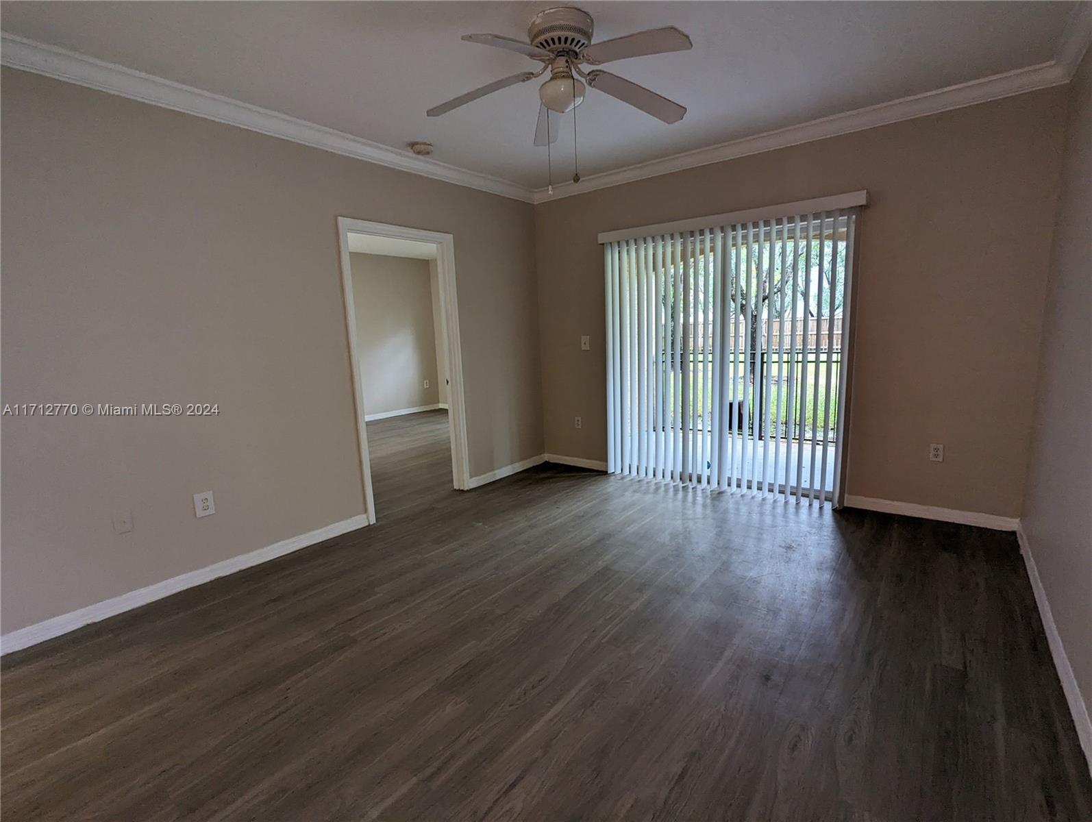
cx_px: 546
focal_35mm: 16
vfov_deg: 78.2
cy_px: 411
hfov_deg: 94.4
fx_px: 505
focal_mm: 2.35
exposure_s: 1/40
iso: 264
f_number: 2.2
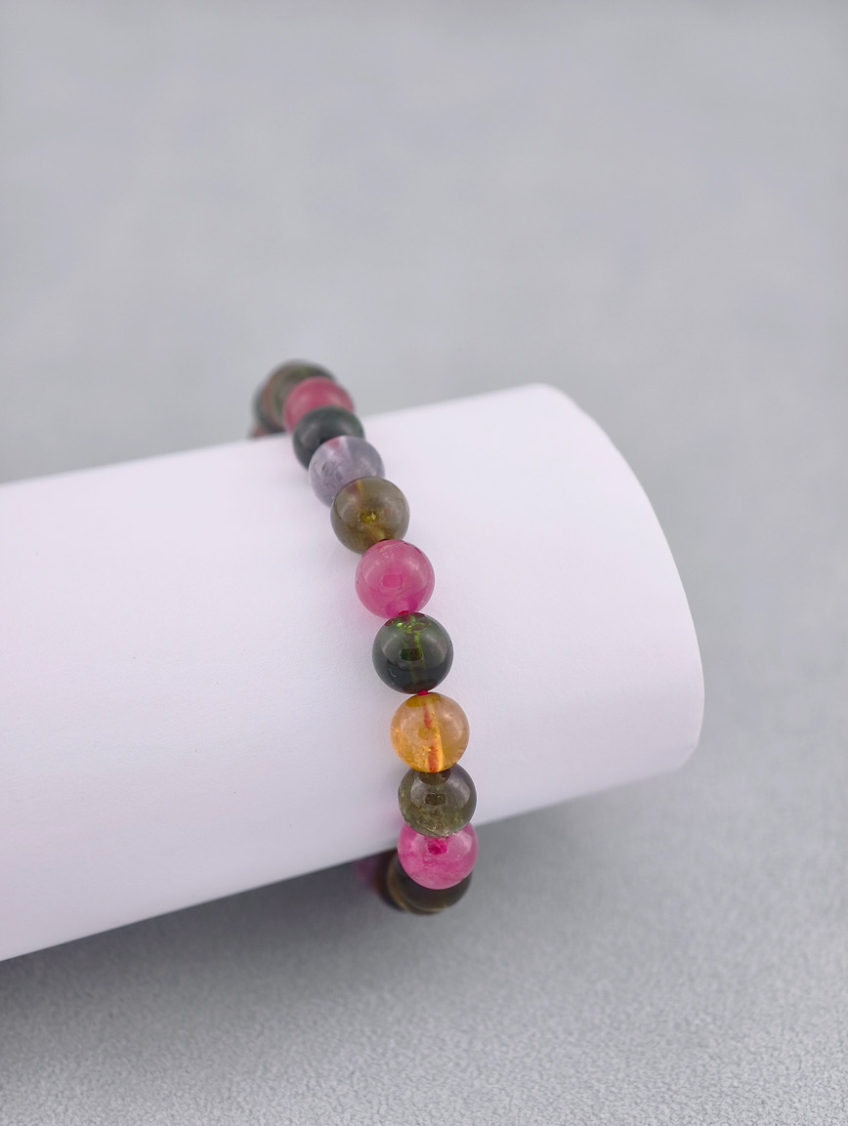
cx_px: 424
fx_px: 2770
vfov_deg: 23.0
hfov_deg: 17.4
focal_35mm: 85
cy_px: 563
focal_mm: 22.48
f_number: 2.67
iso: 125
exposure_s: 1/160
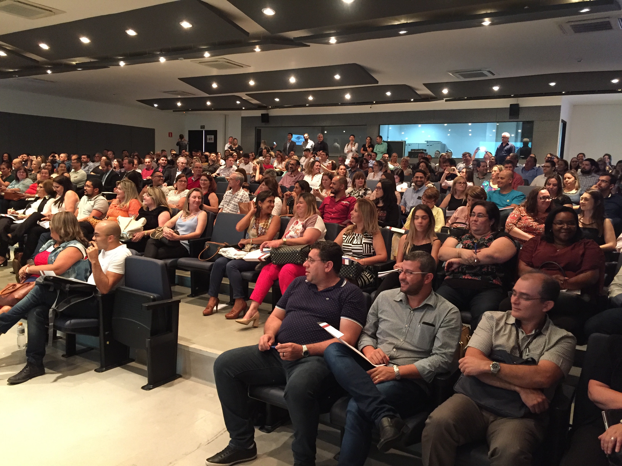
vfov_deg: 48.2
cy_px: 233
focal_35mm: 29
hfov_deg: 61.7
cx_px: 311
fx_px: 521
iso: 250
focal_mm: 4.15
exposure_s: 1/15
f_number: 2.2
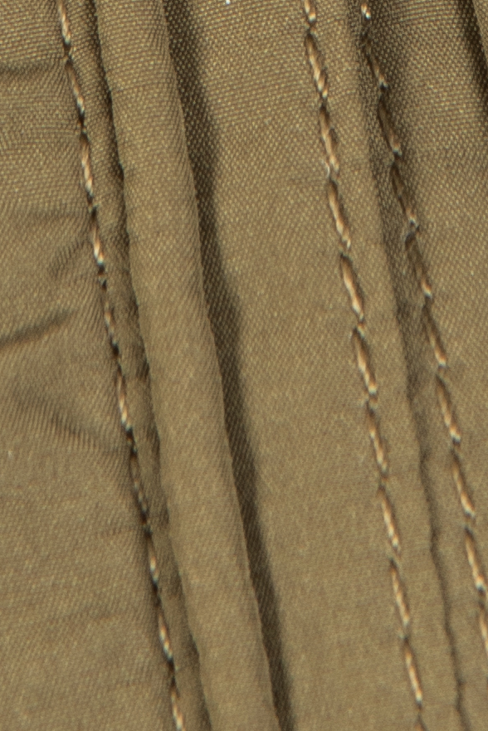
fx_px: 10588
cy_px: -1266
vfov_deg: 3.9
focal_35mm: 521
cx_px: 422
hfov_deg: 2.6
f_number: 11
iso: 100
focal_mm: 55
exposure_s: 1/160
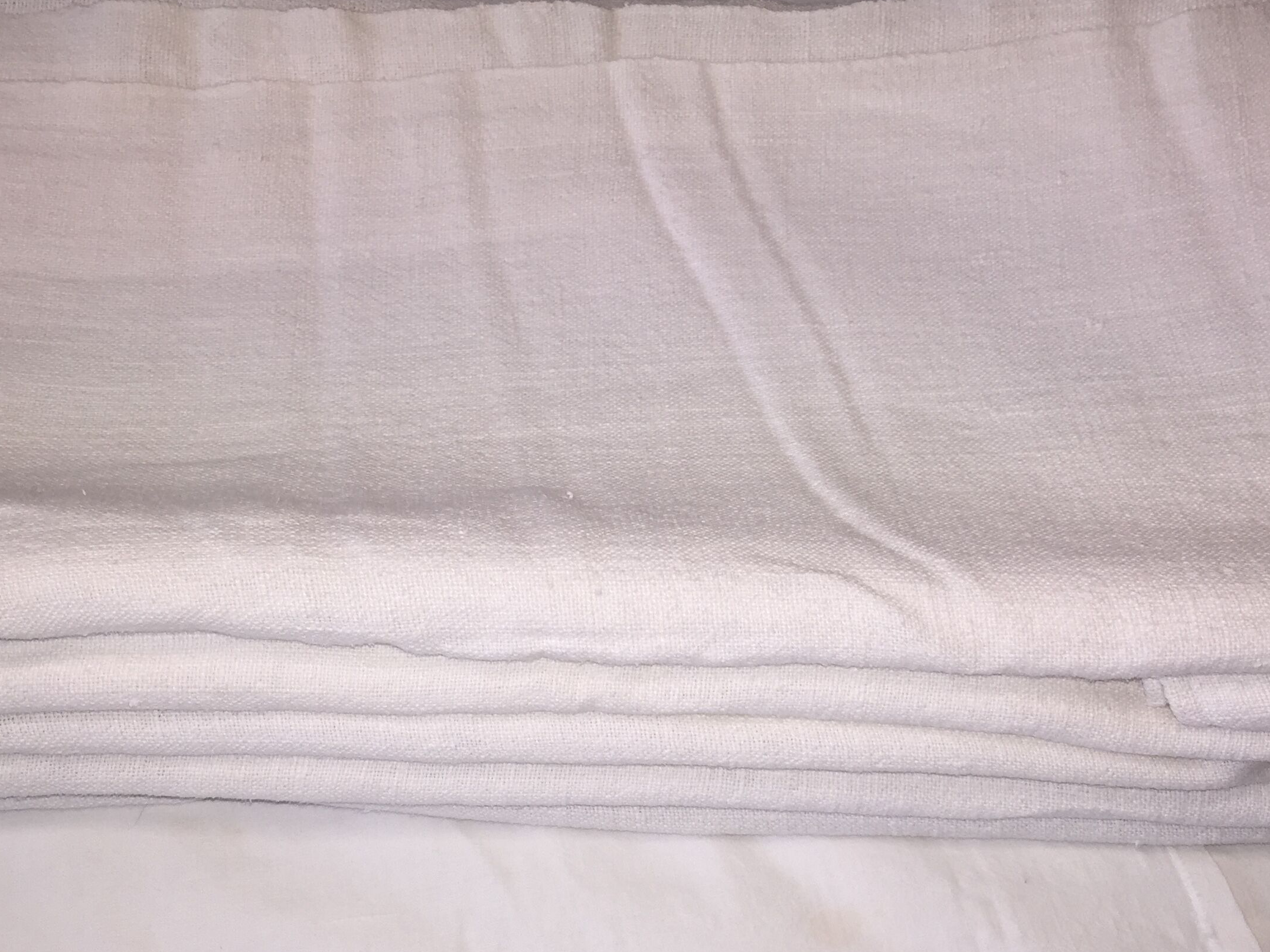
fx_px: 1614
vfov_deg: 32.7
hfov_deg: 42.9
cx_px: 621
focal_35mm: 44
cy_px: 615
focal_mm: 4.15
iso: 32
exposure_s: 1/79
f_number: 2.2
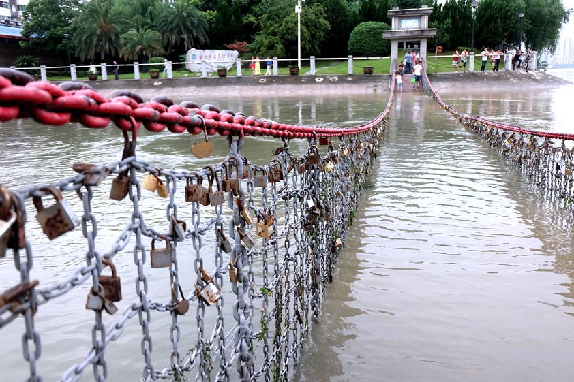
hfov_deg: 60.3
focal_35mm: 31
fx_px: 494
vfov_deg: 42.3
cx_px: 281
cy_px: 181
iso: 320
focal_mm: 19.2
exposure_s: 1/30
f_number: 3.8
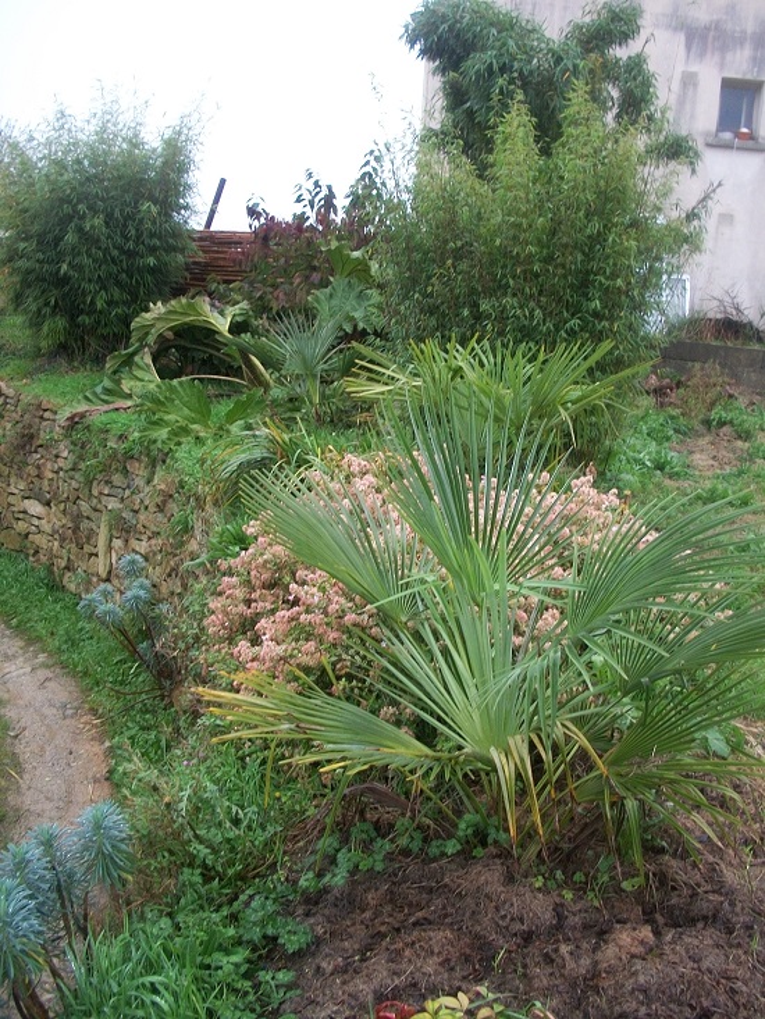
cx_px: 382
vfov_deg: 52.6
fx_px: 1031
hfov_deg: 40.7
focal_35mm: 35
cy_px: 510
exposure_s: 1/50
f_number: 3.1
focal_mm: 6.3
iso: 160
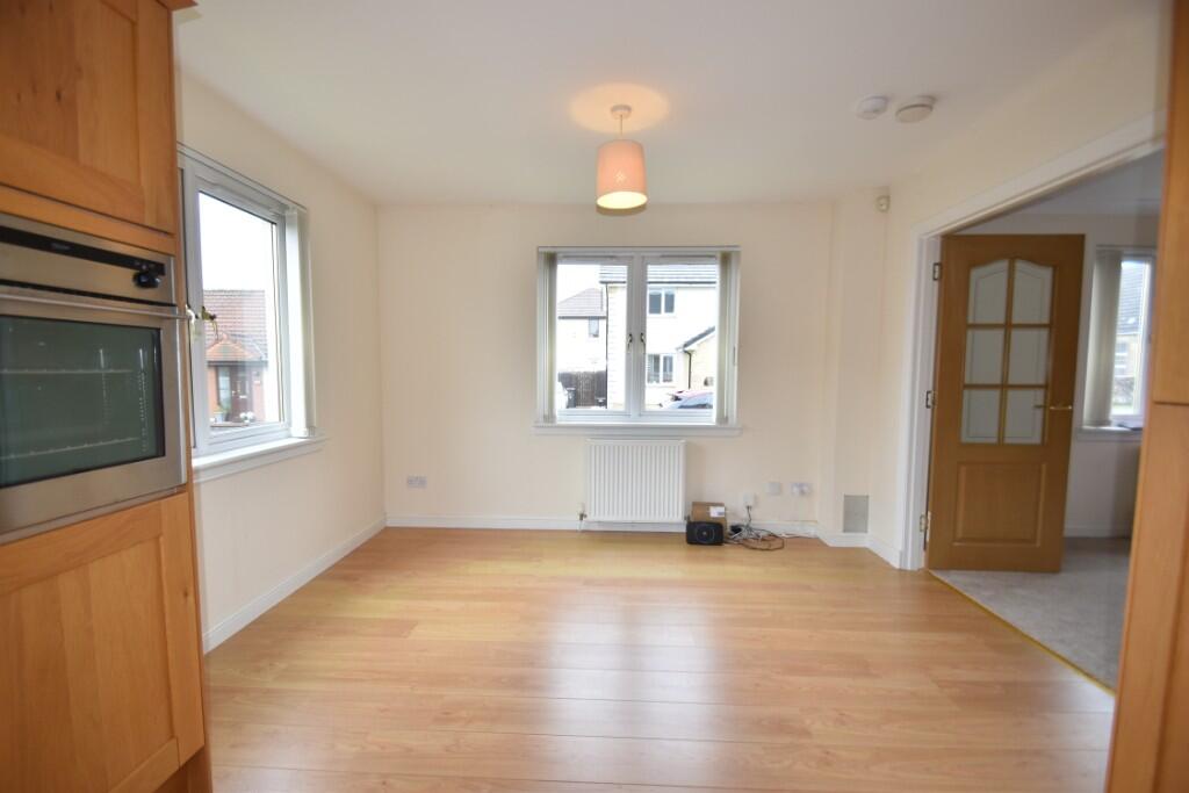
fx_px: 495
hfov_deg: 100.4
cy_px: 396
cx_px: 594
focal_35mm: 15
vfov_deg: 77.3
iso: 220
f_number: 4.5
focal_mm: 10
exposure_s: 1/60
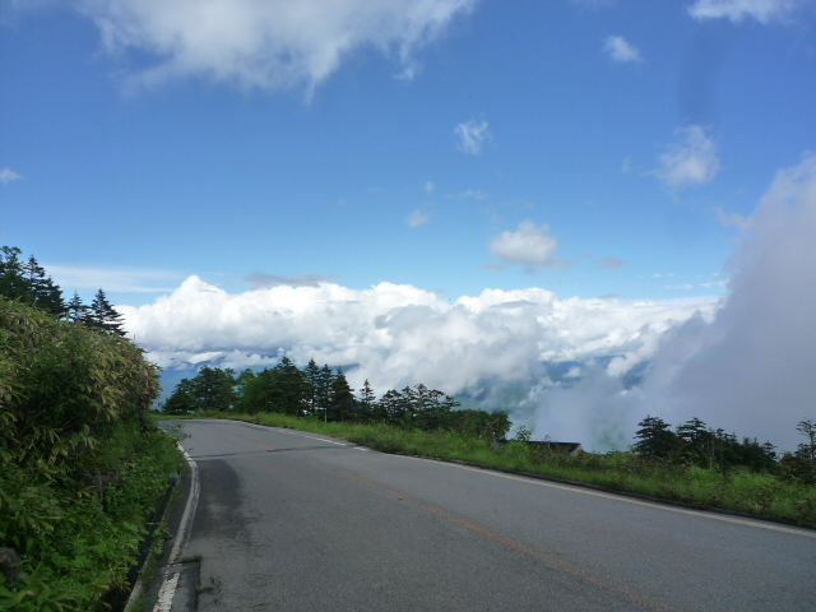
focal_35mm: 28
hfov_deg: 63.4
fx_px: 660
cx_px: 408
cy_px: 306
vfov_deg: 49.7
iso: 160
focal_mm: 4.9
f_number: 5.6
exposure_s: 1/640
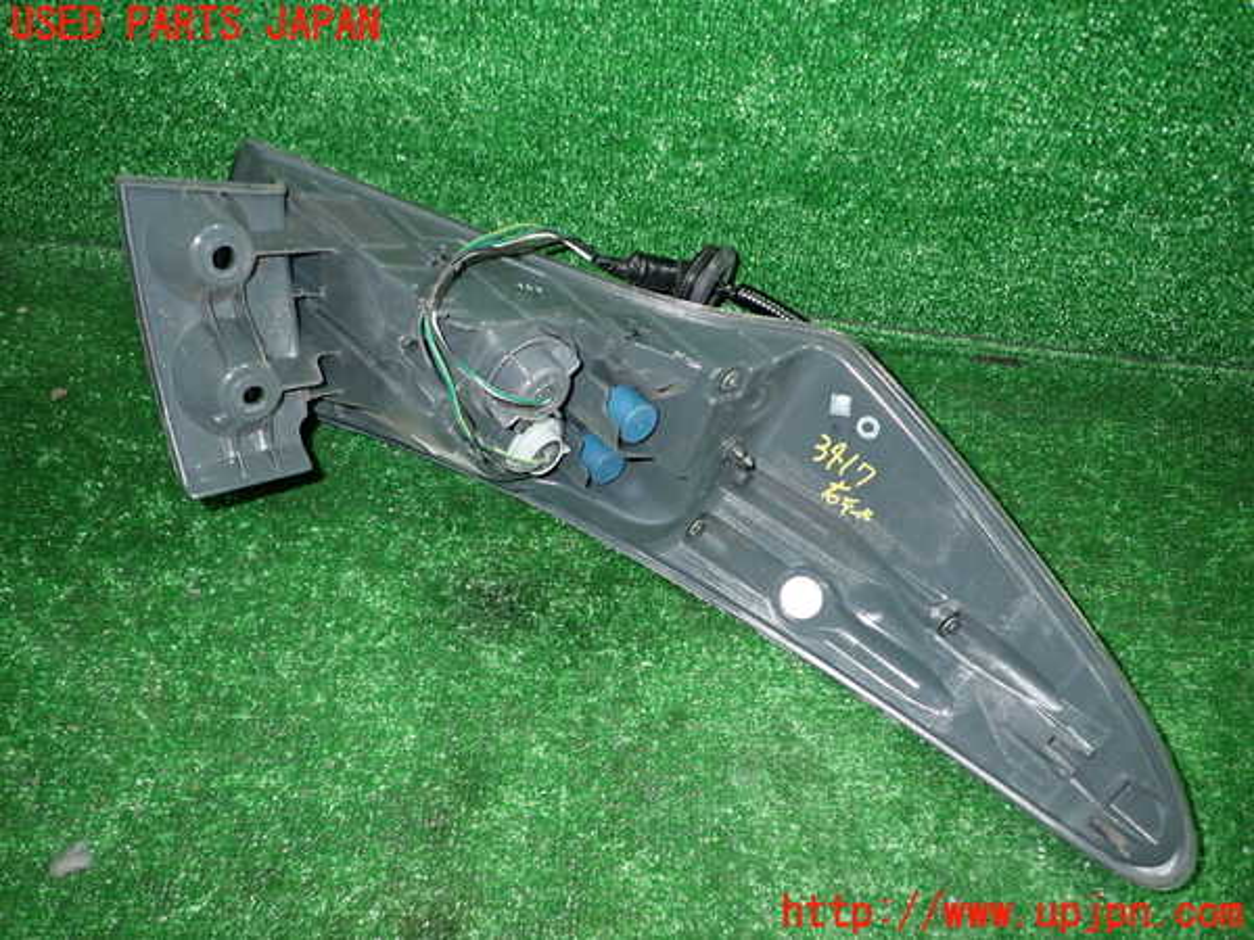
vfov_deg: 49.7
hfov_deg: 63.4
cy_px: 470
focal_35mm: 28
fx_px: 1014
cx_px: 627
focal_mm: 5.05
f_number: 6.3
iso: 500
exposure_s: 1/30
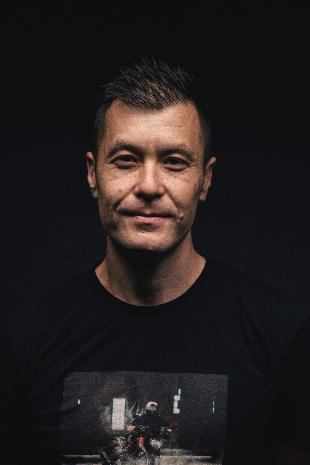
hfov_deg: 16.5
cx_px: 155
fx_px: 1072
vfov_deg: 24.5
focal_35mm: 83
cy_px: 232
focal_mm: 55
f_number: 8
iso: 1250
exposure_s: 1/200
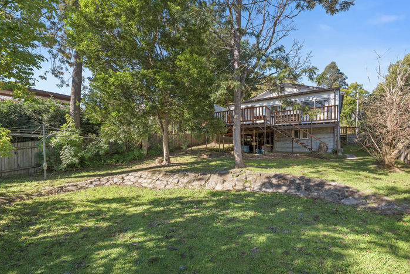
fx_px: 182
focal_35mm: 16
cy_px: 149
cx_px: 226
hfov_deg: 96.4
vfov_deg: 73.6
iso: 200
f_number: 9
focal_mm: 14
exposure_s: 1/250
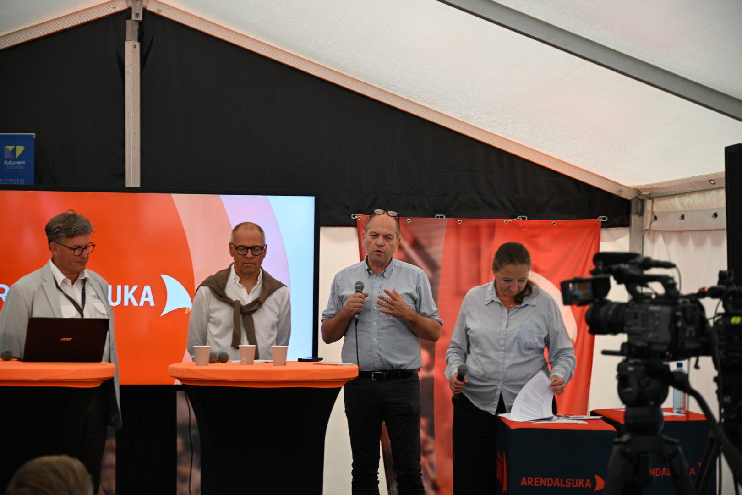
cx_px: 371
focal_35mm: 70
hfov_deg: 28.8
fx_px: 1443
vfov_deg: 19.5
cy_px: 248
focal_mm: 70
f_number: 4
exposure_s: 1/80
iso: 125
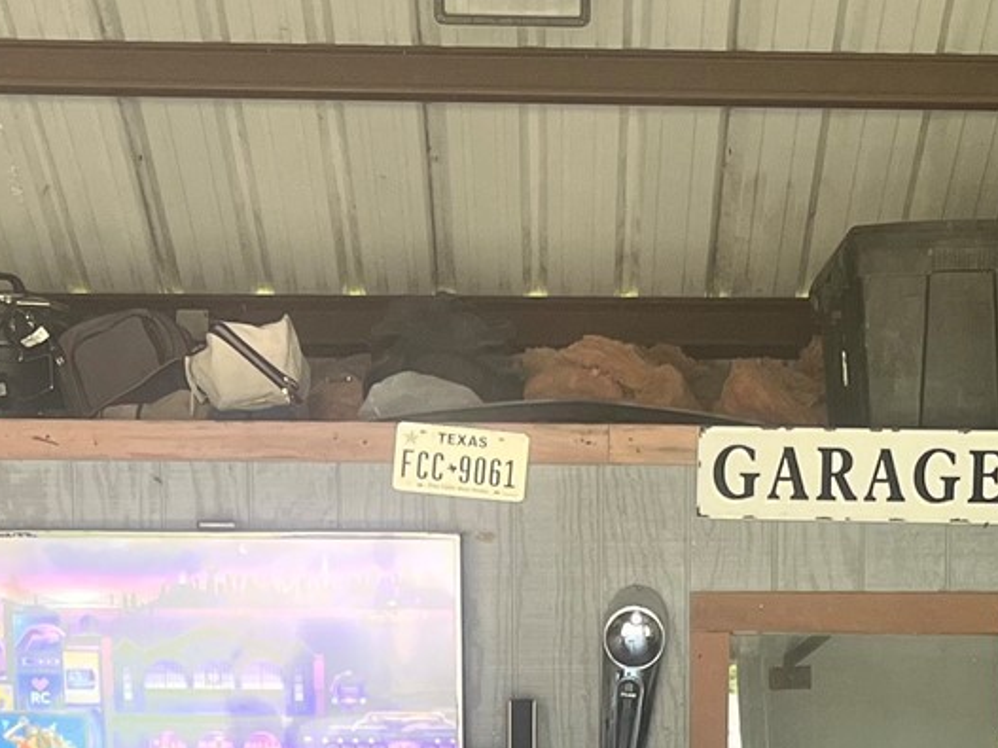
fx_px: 2911
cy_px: 1271
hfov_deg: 19.4
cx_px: 644
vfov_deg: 13.4
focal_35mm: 101
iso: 80
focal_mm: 5.1
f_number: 1.6
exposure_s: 1/60
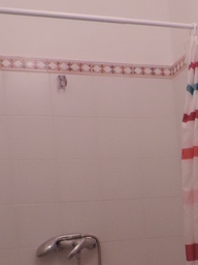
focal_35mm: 72
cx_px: 251
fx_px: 549
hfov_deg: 19.1
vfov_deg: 25.9
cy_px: 253
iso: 400
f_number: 3
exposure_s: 1/15
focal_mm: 4.3
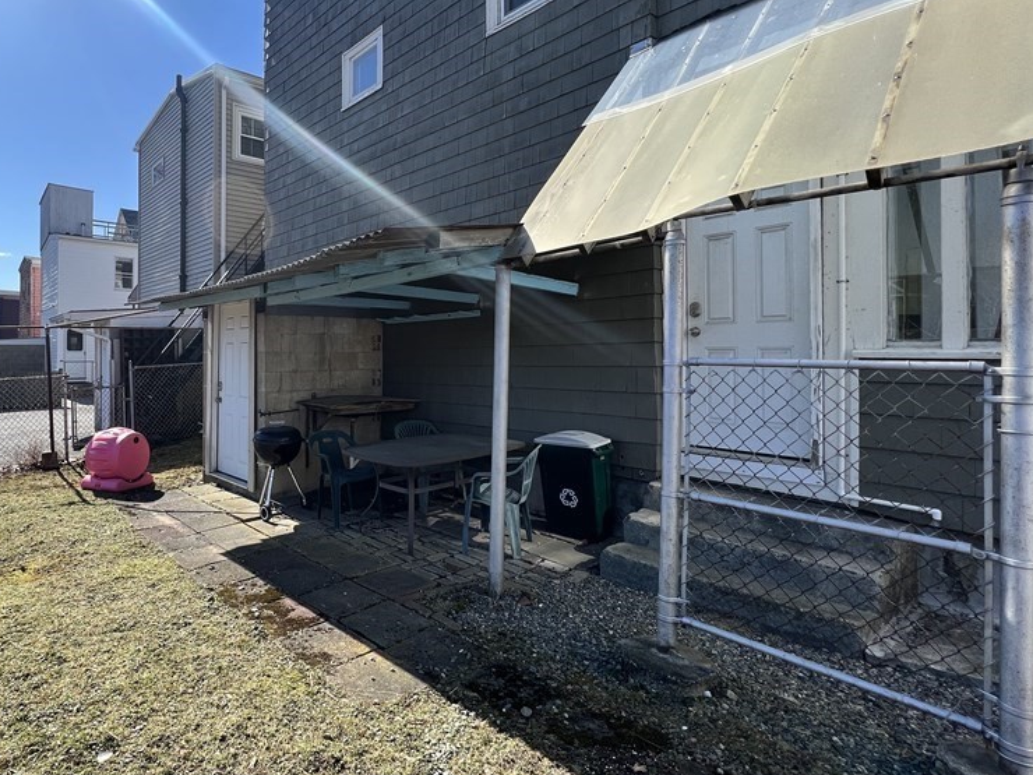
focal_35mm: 18
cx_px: 336
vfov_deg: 71.4
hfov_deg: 84.4
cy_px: 349
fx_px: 537
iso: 32
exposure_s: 1/649
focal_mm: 1.57
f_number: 1.8
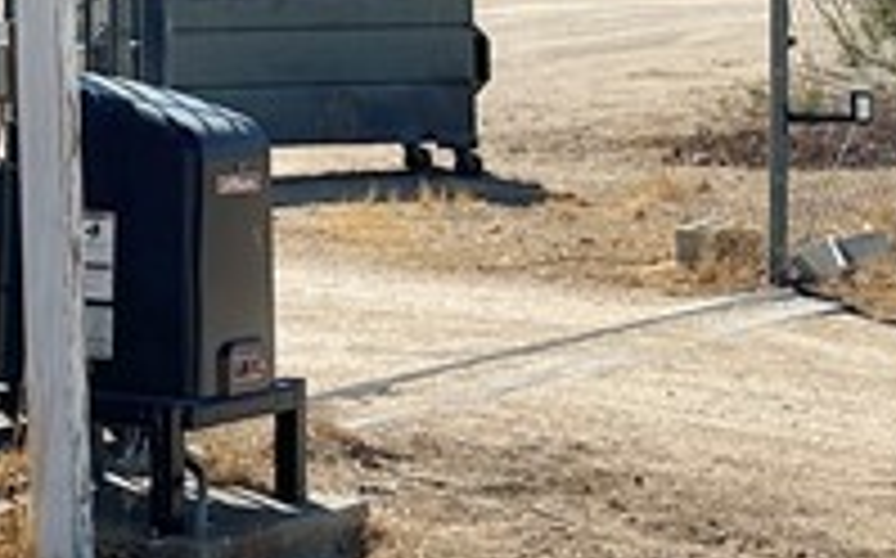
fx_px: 3196
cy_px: -54
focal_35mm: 131
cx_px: -189
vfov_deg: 9.9
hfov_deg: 15.4
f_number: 1.78
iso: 80
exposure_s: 1/5525
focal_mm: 6.86
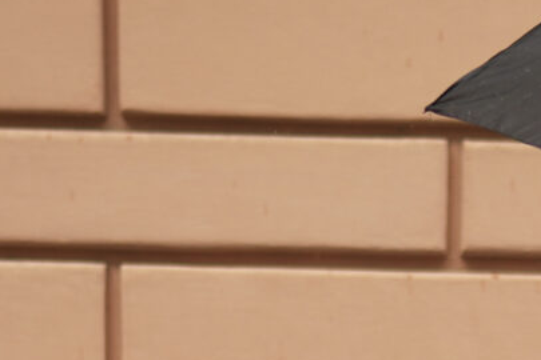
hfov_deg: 9.1
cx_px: 779
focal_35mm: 221
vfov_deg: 5.9
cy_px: 929
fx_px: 3321
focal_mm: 35
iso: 160
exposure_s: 1/1600
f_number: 1.6
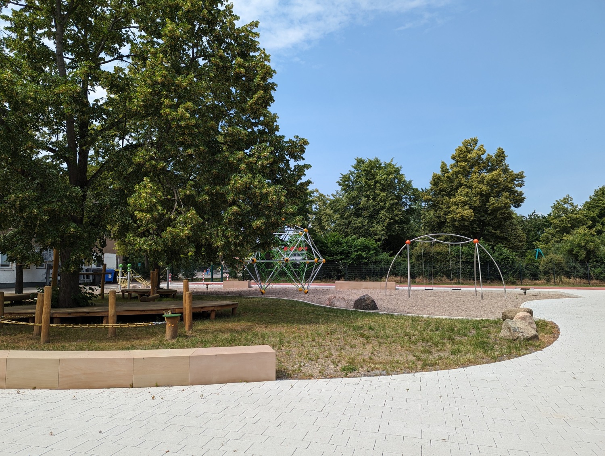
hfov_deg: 71.5
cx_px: 302
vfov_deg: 57.0
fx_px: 420
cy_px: 228
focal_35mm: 24
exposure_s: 1/1550
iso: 47
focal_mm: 6.81
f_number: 1.85
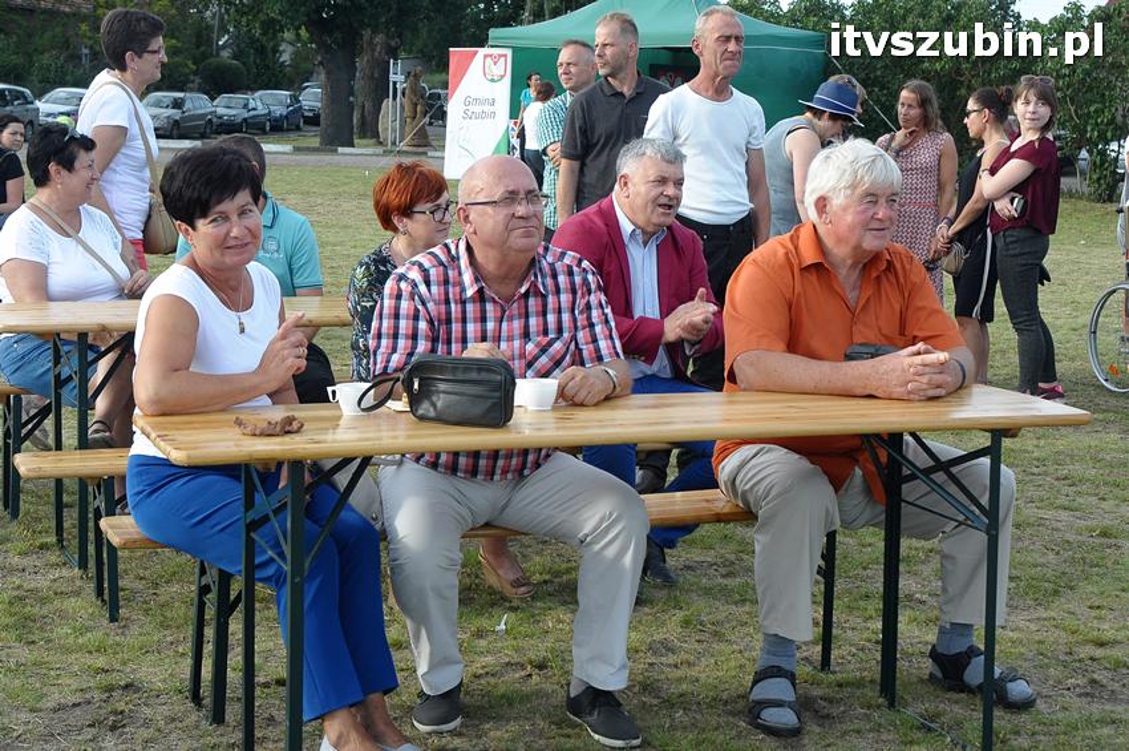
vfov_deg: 22.6
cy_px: 376
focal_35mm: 60
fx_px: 1880
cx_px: 564
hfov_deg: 33.4
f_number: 9
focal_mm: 40
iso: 800
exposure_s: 1/320
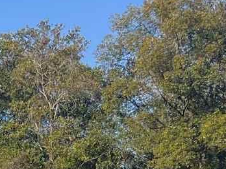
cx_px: -107
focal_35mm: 153
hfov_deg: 12.3
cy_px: 251
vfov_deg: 9.4
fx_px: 999
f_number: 1.5
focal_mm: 5.7
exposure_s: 1/1779
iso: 50
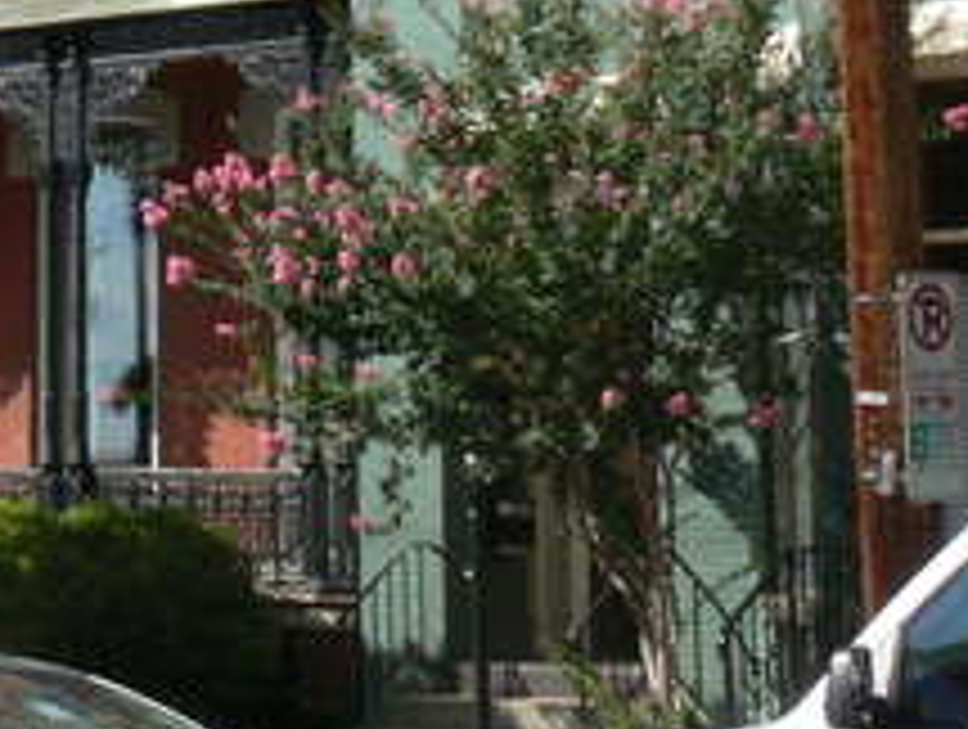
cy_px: -274
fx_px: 3641
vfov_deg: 11.1
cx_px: -482
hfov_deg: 14.2
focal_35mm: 130
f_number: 9
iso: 200
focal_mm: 7.4
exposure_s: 1/400
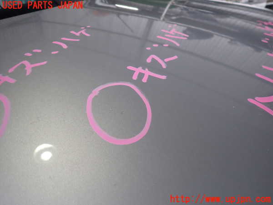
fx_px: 197
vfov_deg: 54.9
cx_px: 136
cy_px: 102
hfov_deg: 69.4
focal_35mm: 25
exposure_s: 1/250
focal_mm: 4.5
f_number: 2
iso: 125
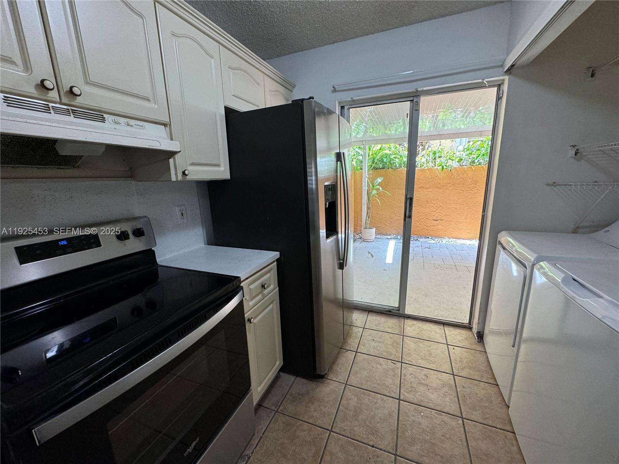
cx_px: 310
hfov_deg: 102.1
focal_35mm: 14
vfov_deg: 85.7
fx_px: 250
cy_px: 232
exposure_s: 1/120
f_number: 2.2
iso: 160
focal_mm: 2.22
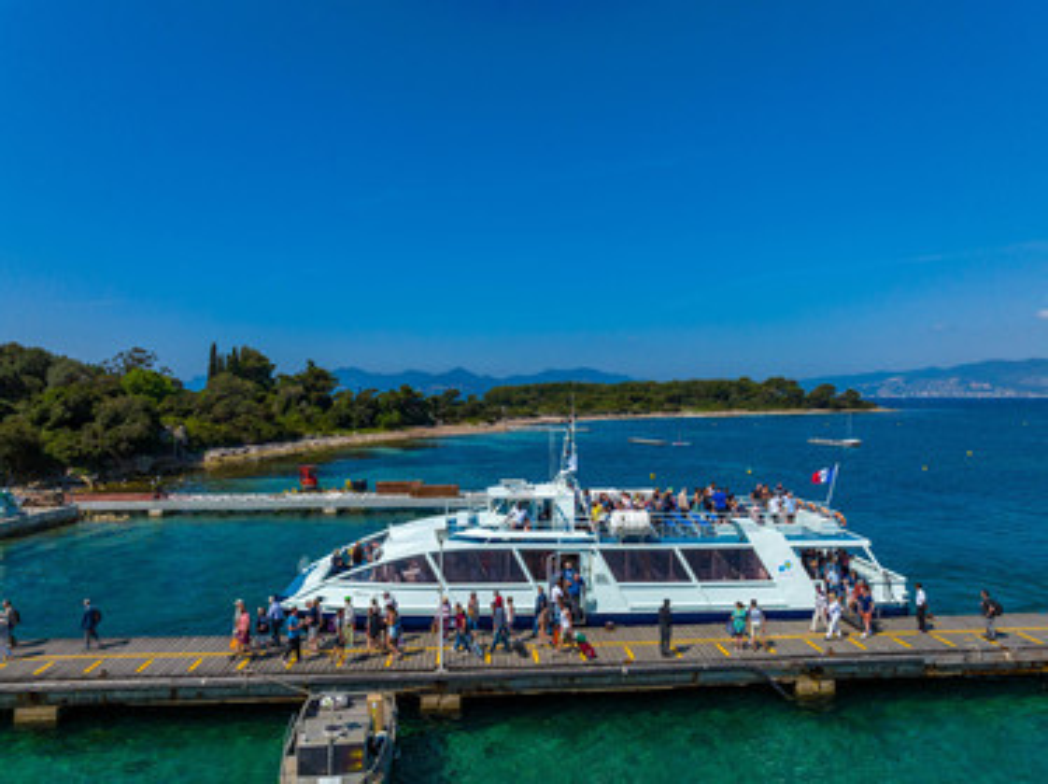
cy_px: 392
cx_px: 524
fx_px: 726
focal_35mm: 24
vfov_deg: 56.8
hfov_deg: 71.6
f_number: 7.1
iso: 200
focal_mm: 12.3
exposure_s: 1/1250
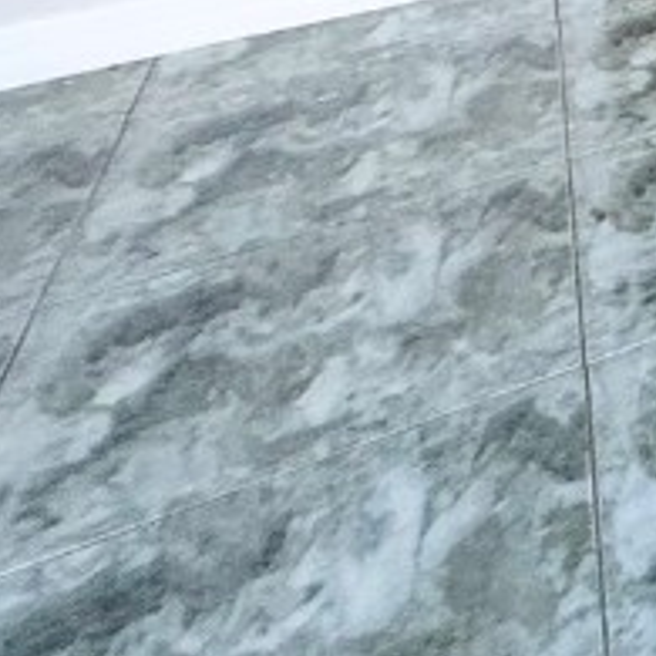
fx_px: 1394
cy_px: -595
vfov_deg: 18.8
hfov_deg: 14.4
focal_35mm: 65
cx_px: 1642
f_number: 2.2
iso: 125
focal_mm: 2.22
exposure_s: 1/99
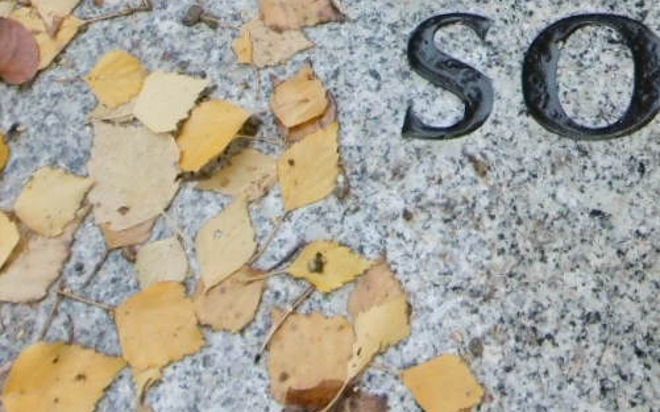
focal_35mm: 104
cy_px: -382
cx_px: 674
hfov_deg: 19.4
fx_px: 1870
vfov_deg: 11.5
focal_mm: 4.3
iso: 100
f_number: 3.1
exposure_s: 1/125
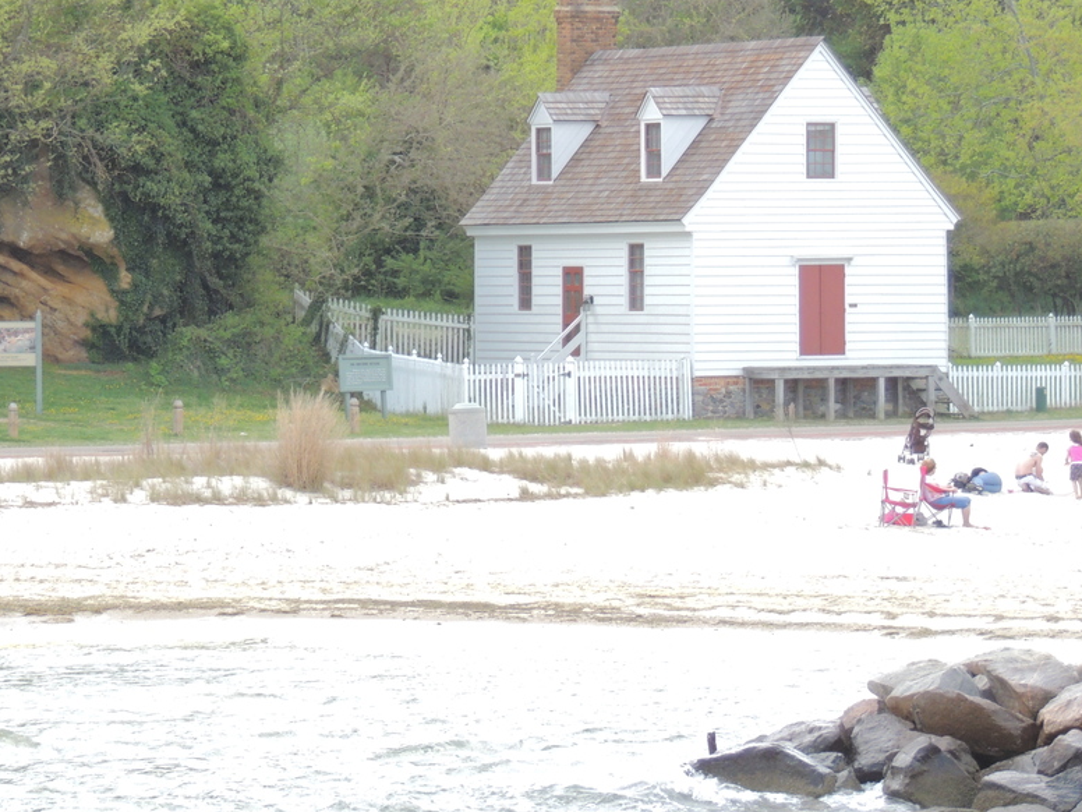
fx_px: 6189
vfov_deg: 7.5
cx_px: 266
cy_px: 248
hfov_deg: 10.0
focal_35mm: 198
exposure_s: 1/400
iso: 250
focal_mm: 21.4
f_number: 4.2
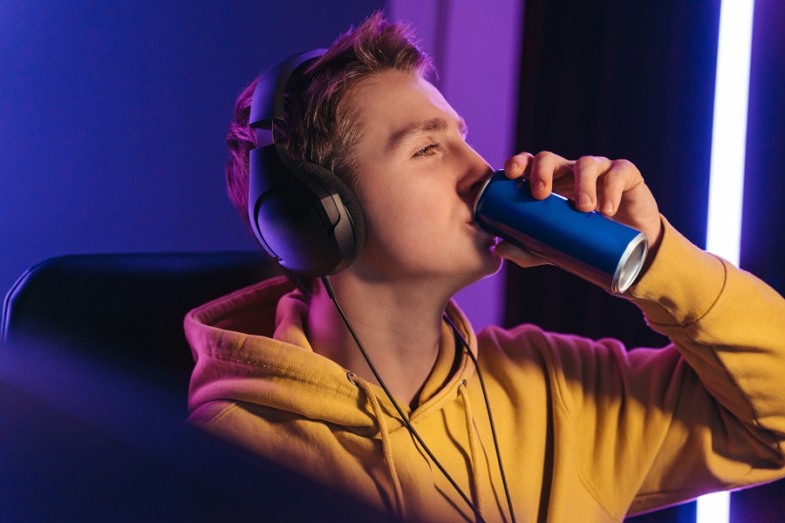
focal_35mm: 63
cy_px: 262
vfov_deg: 21.6
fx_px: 1374
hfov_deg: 31.9
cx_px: 392
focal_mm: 63
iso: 800
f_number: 2.8
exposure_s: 1/160
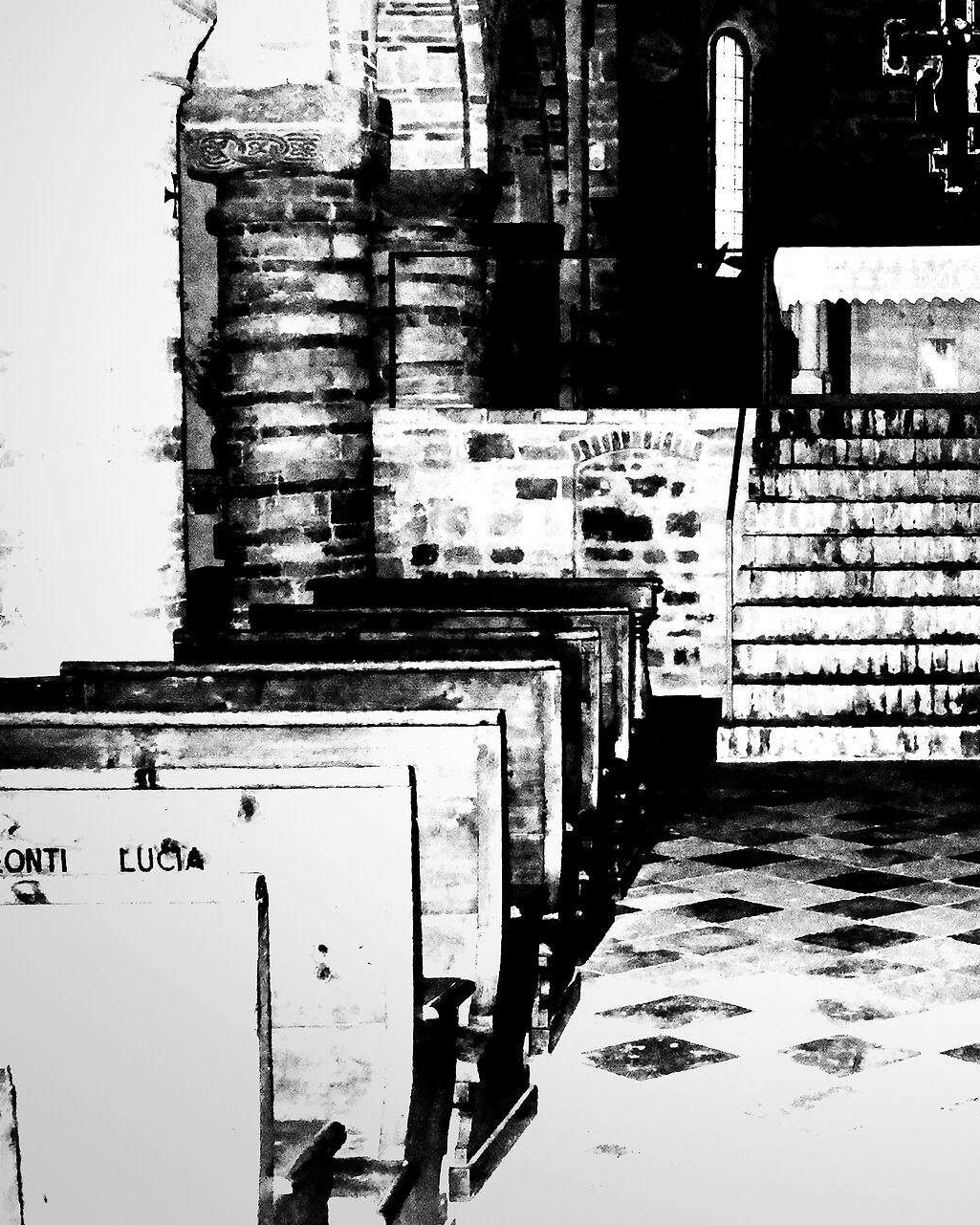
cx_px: 998
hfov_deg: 22.8
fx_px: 2320
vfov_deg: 29.3
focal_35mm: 64
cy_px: 396
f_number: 3.8
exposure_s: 1/30
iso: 1600
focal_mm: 6.3
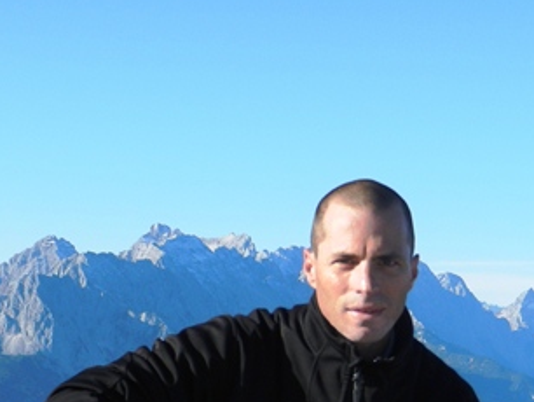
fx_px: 2192
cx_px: 375
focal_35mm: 142
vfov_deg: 10.4
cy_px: 369
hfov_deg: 13.9
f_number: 4.6
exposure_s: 1/800
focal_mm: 12.3
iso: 160
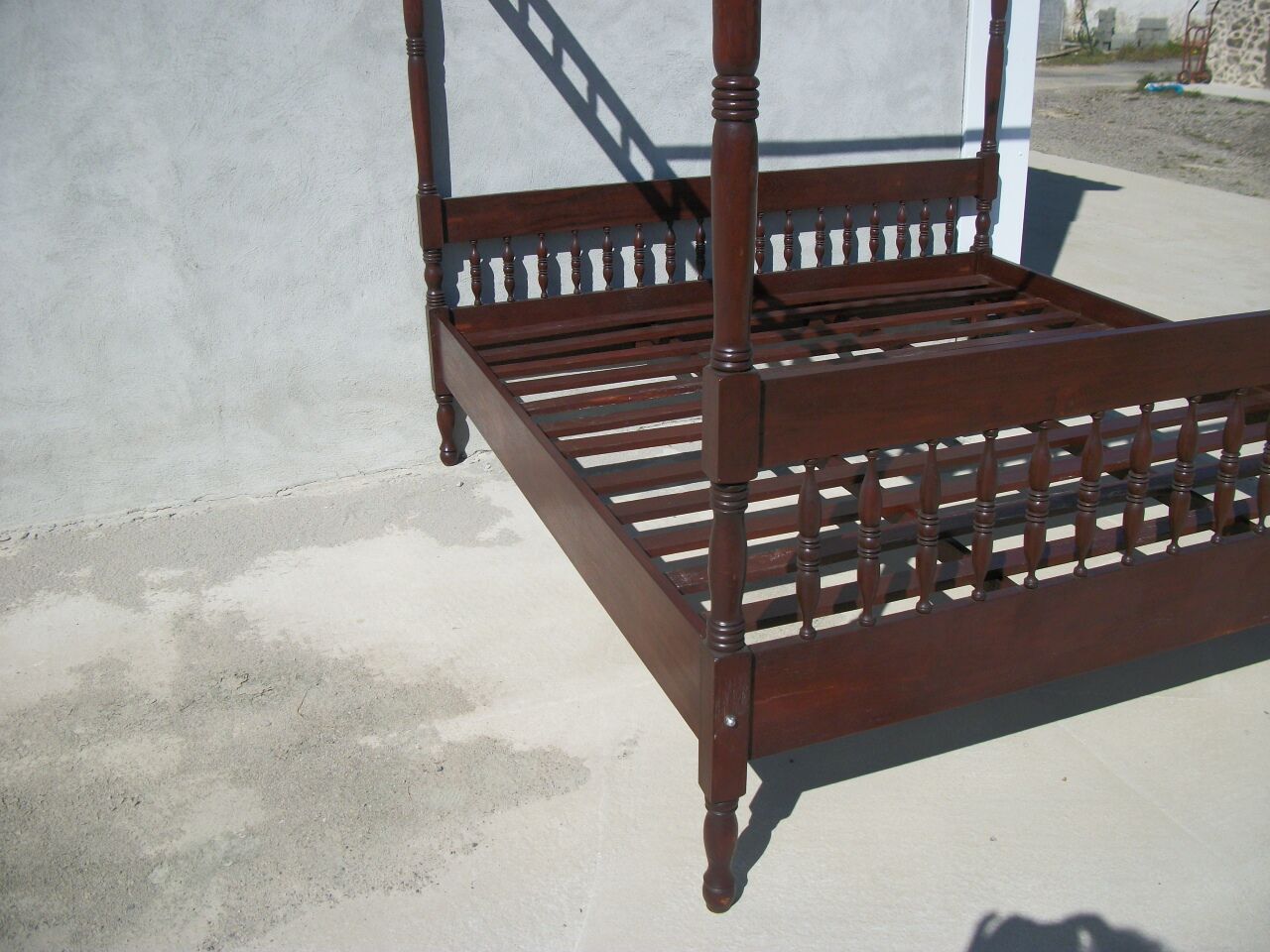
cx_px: 635
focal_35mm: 32
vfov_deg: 44.2
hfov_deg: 56.8
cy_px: 476
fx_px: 1174
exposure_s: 1/320
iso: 80
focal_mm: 5.7
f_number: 8.8
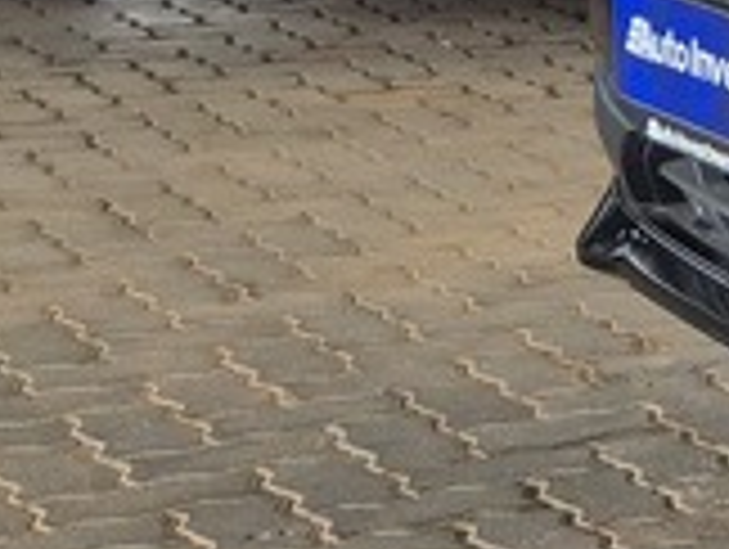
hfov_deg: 10.4
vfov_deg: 10.0
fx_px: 3058
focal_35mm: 145
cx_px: 2061
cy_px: -256
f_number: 1.8
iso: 200
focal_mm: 5.4
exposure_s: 1/180
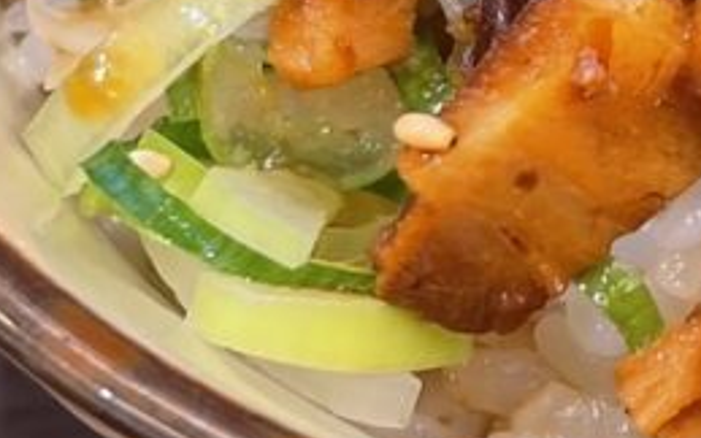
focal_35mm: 218
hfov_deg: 9.5
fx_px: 4166
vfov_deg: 5.9
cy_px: -387
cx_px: 831
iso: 100
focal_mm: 5.96
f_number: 1.6
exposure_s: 1/33
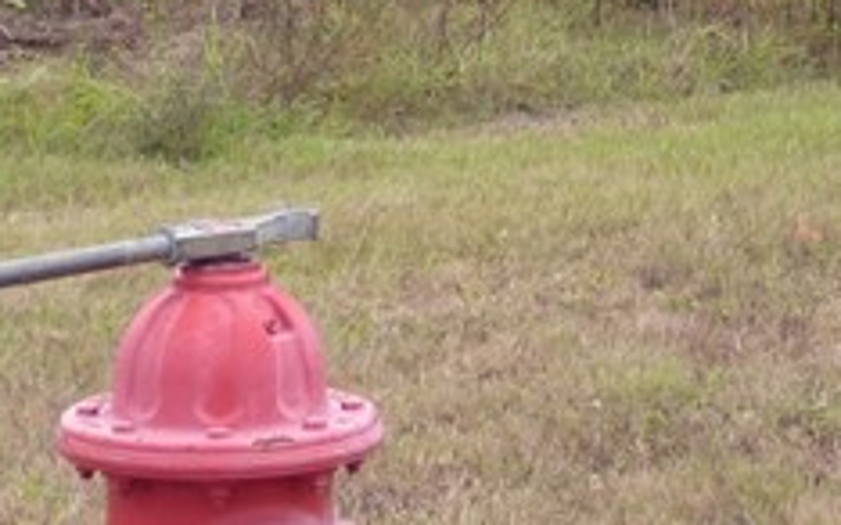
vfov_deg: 7.7
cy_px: -334
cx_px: 708
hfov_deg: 12.5
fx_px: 3826
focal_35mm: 167
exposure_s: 1/250
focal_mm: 6.18
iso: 100
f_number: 3.4
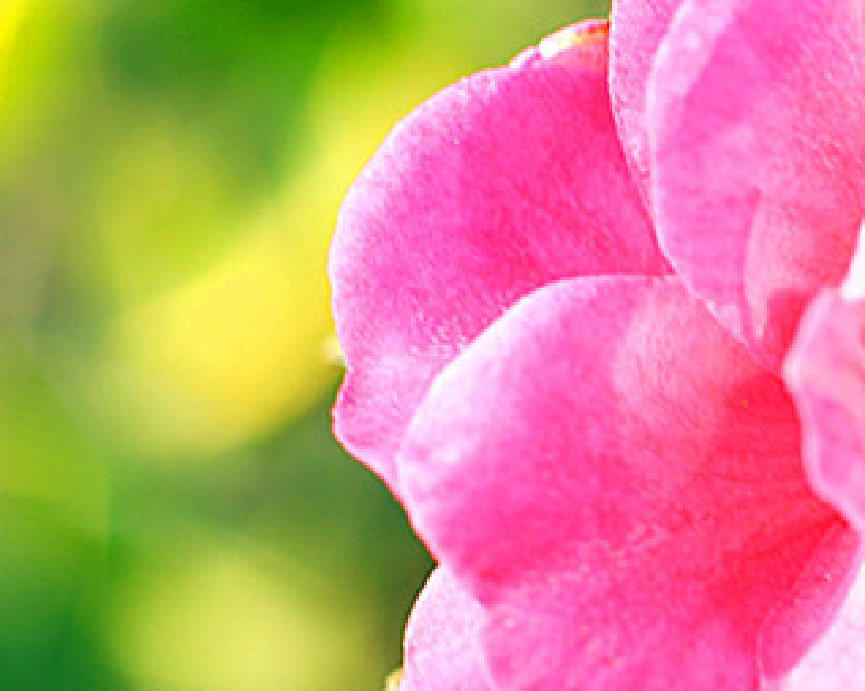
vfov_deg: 8.9
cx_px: 1047
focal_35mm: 173
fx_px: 4426
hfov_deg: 11.0
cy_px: 442
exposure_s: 1/100
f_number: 4.5
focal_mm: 50
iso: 100
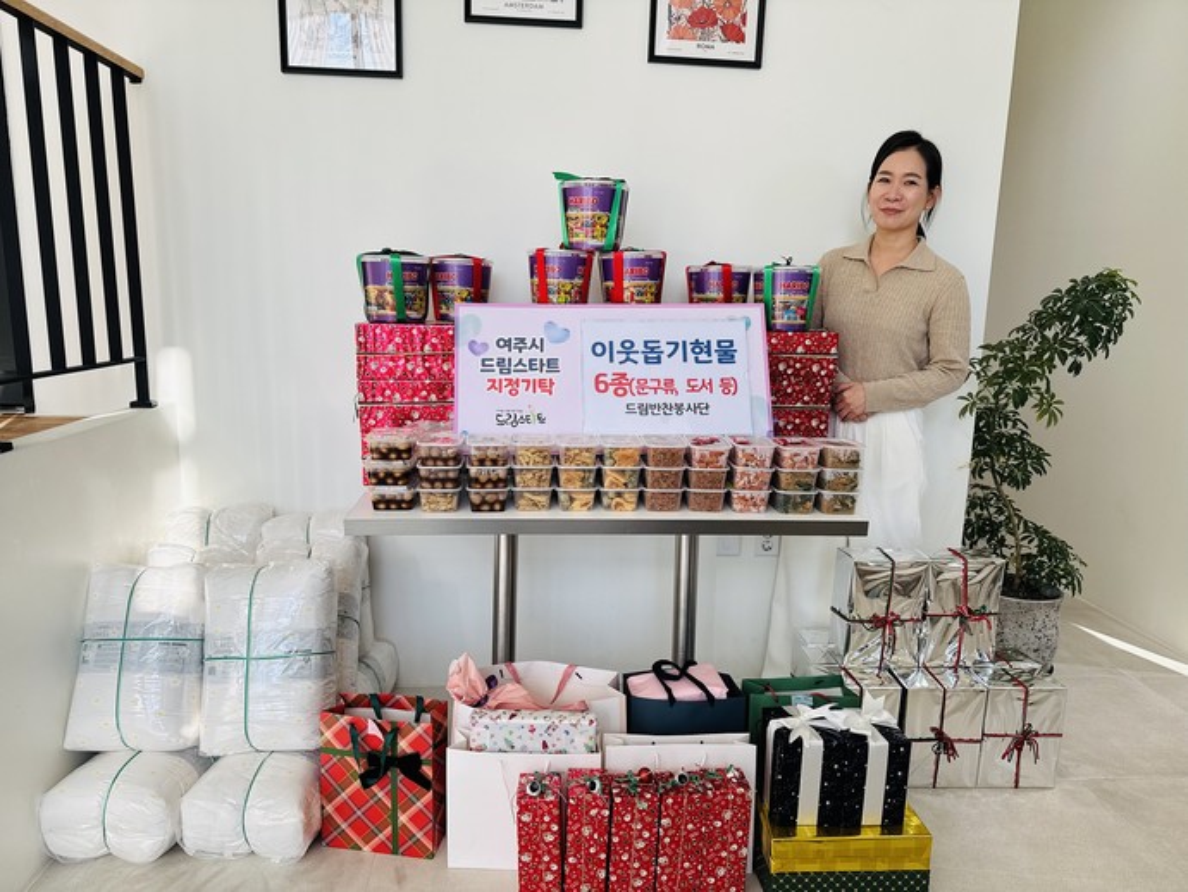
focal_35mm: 24
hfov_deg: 71.6
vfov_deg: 56.8
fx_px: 824
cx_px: 594
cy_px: 446
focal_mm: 6.76
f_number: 1.78
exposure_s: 1/938
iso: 80
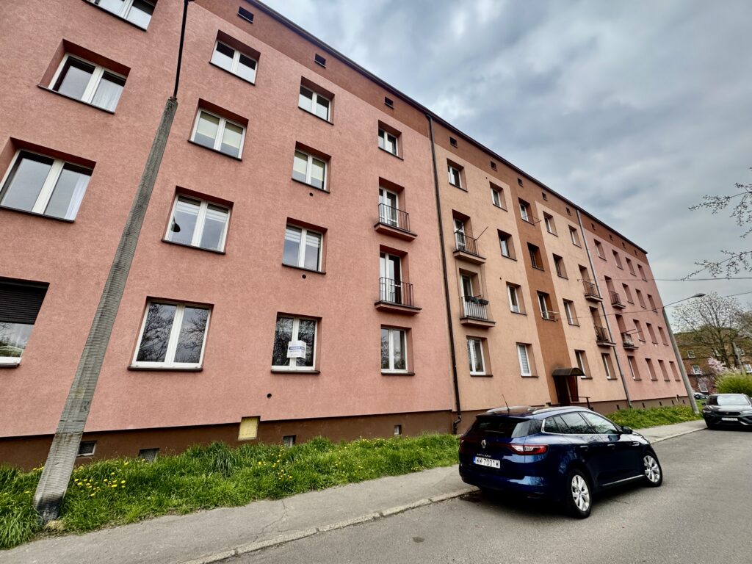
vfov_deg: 85.7
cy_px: 282
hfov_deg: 102.1
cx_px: 376
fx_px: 304
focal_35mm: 14
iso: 40
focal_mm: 2.22
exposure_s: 1/304
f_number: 2.2
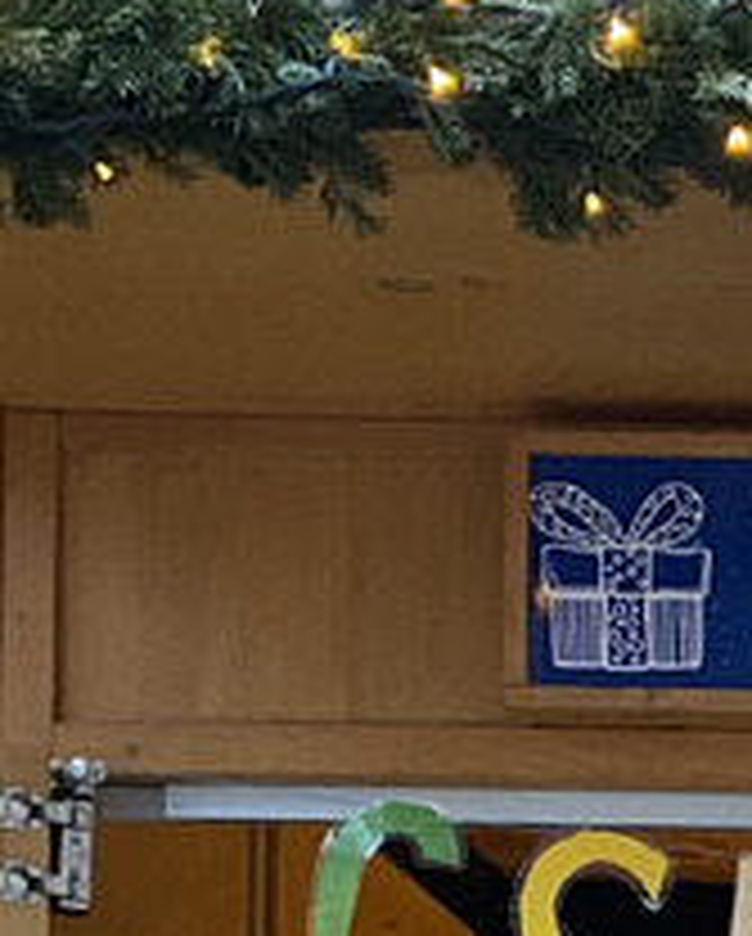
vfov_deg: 13.5
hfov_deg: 10.7
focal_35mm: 130
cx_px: 1610
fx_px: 3609
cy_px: 1602
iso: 400
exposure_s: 1/33
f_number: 1.8
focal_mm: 4.25
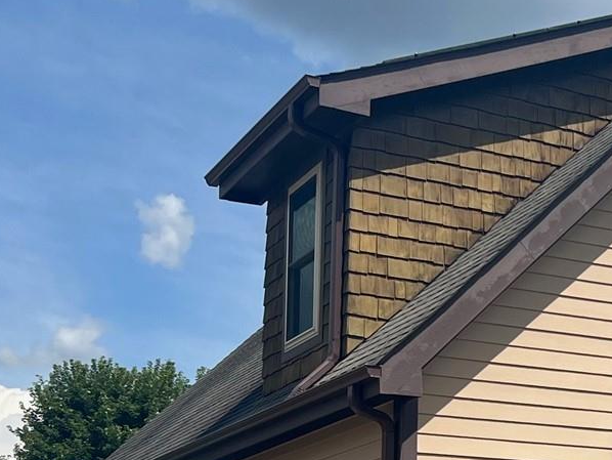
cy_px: 487
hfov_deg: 20.9
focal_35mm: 89
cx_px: 681
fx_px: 1574
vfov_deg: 16.2
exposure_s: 1/5319
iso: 50
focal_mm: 5.7
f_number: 1.5
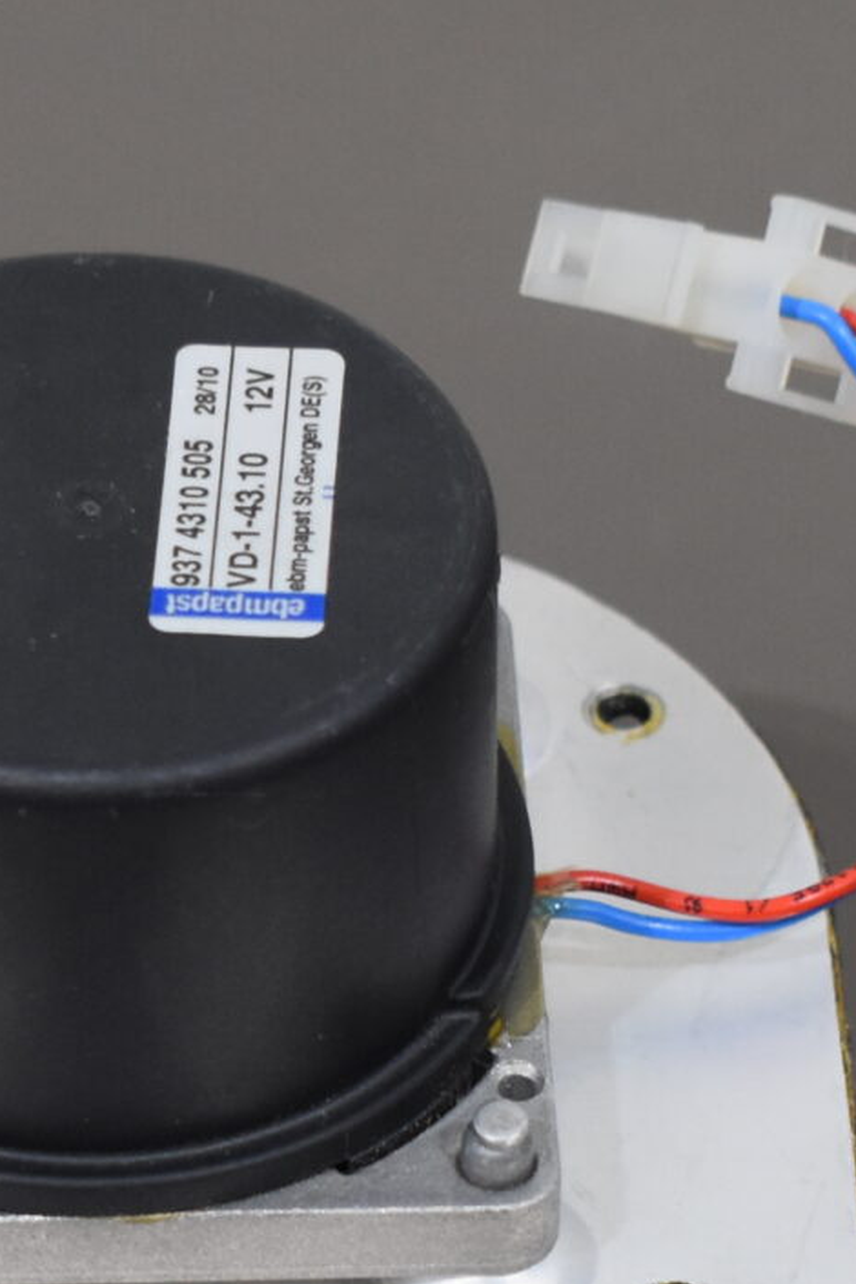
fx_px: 7775
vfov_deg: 9.4
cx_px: 164
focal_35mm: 218
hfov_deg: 6.3
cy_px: 997
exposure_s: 1/125
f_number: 5
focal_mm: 40
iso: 800
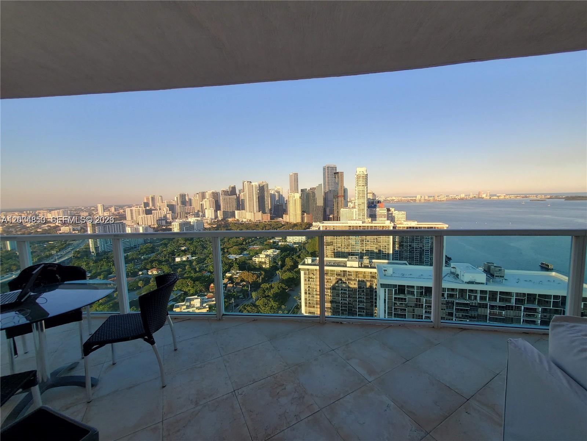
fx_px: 220
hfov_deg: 106.2
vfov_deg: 89.9
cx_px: 294
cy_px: 220
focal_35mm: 13
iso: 50
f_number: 2.2
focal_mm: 1.8
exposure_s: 1/581
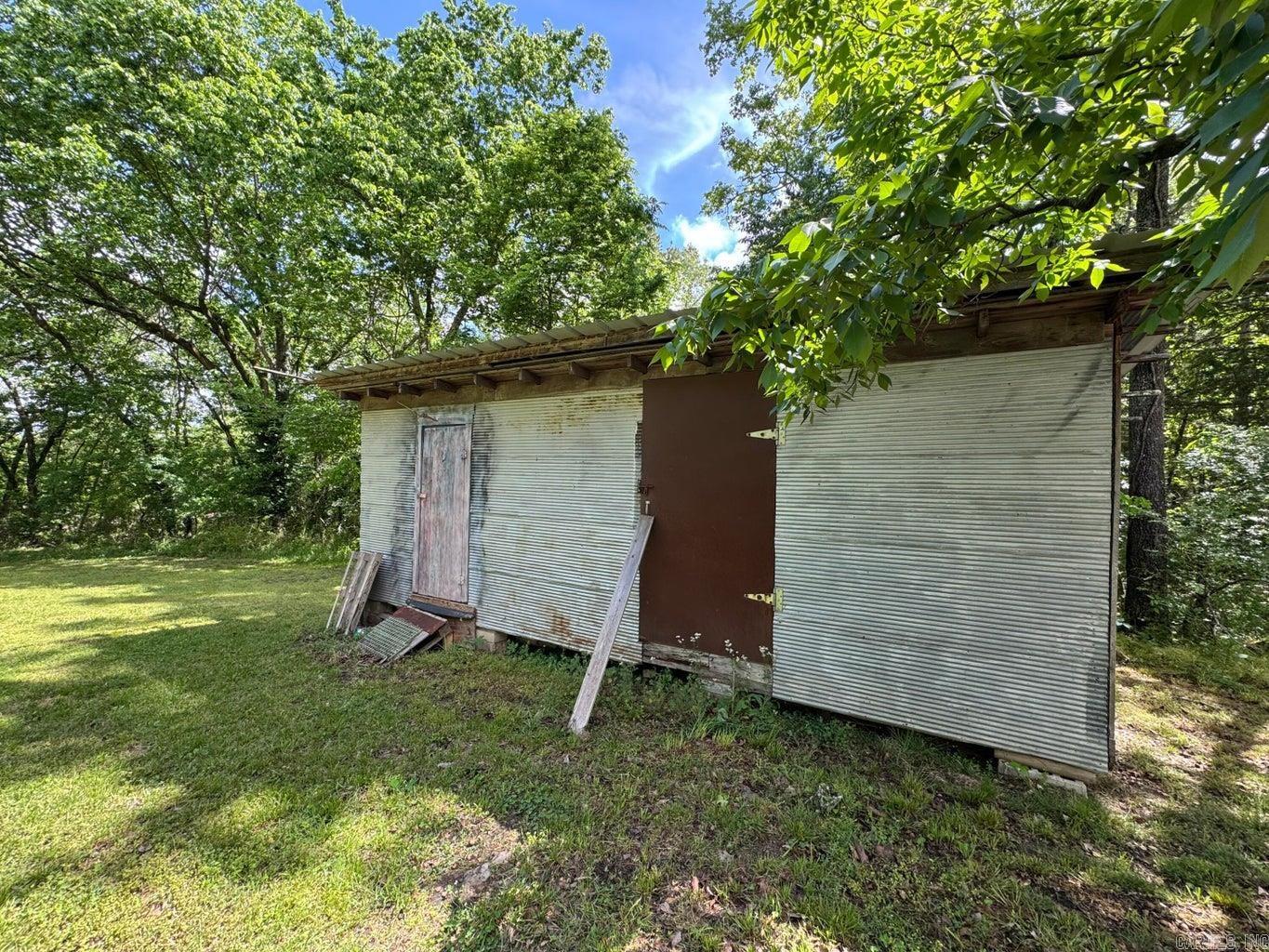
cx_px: 634
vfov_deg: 85.7
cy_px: 476
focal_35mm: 14
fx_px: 513
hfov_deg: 102.1
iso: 40
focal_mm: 2.22
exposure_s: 1/153
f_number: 2.2
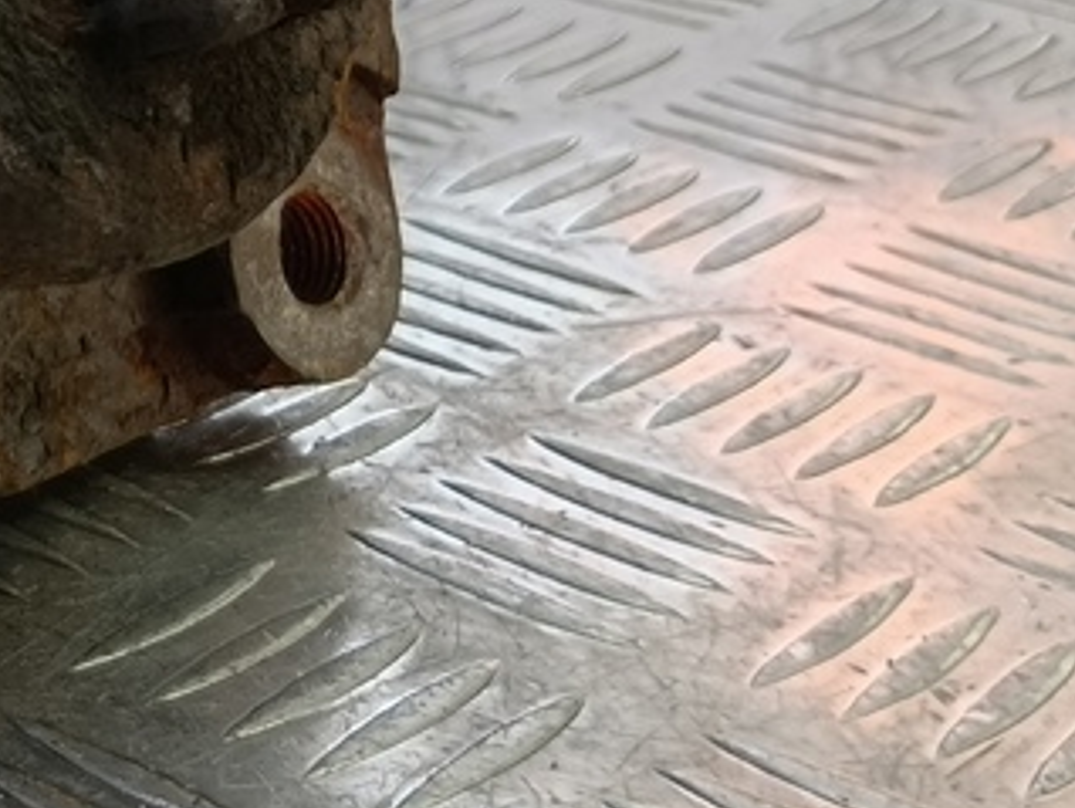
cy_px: 135
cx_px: -480
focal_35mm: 74
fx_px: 2300
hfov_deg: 22.3
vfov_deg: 19.7
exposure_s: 1/50
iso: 115
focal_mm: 4.11
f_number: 1.6
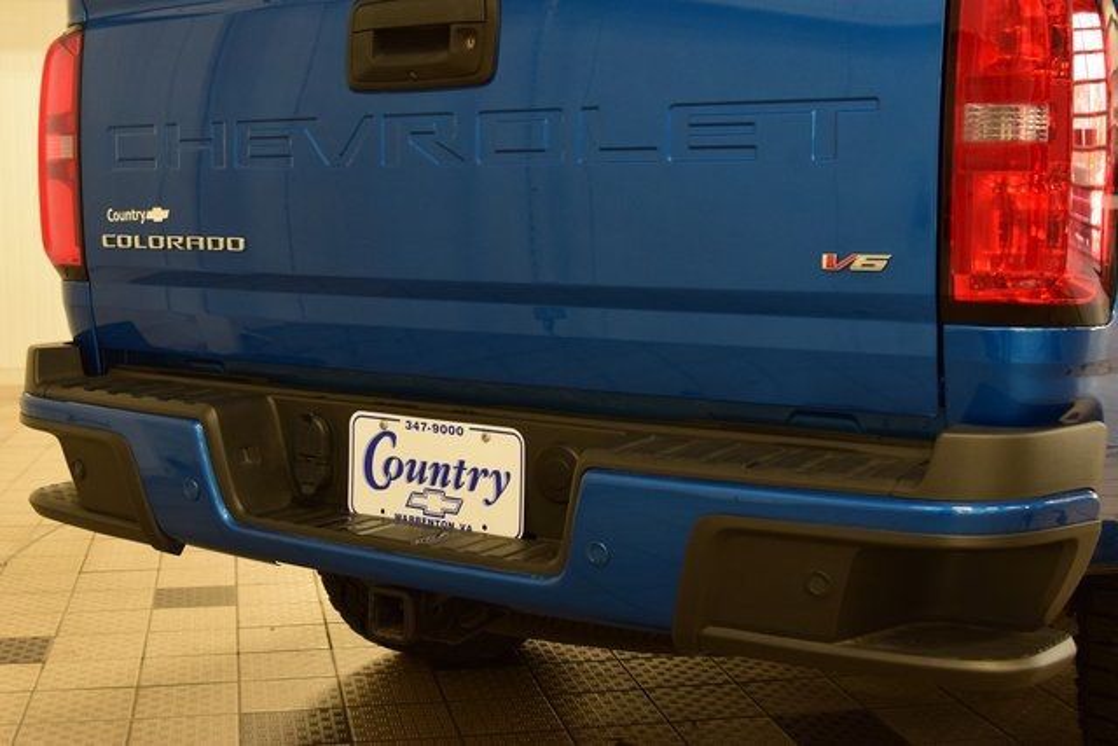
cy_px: 373
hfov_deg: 38.9
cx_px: 559
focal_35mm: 51
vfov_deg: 26.5
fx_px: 1584
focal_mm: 34
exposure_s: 1/60
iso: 1600
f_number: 5.6
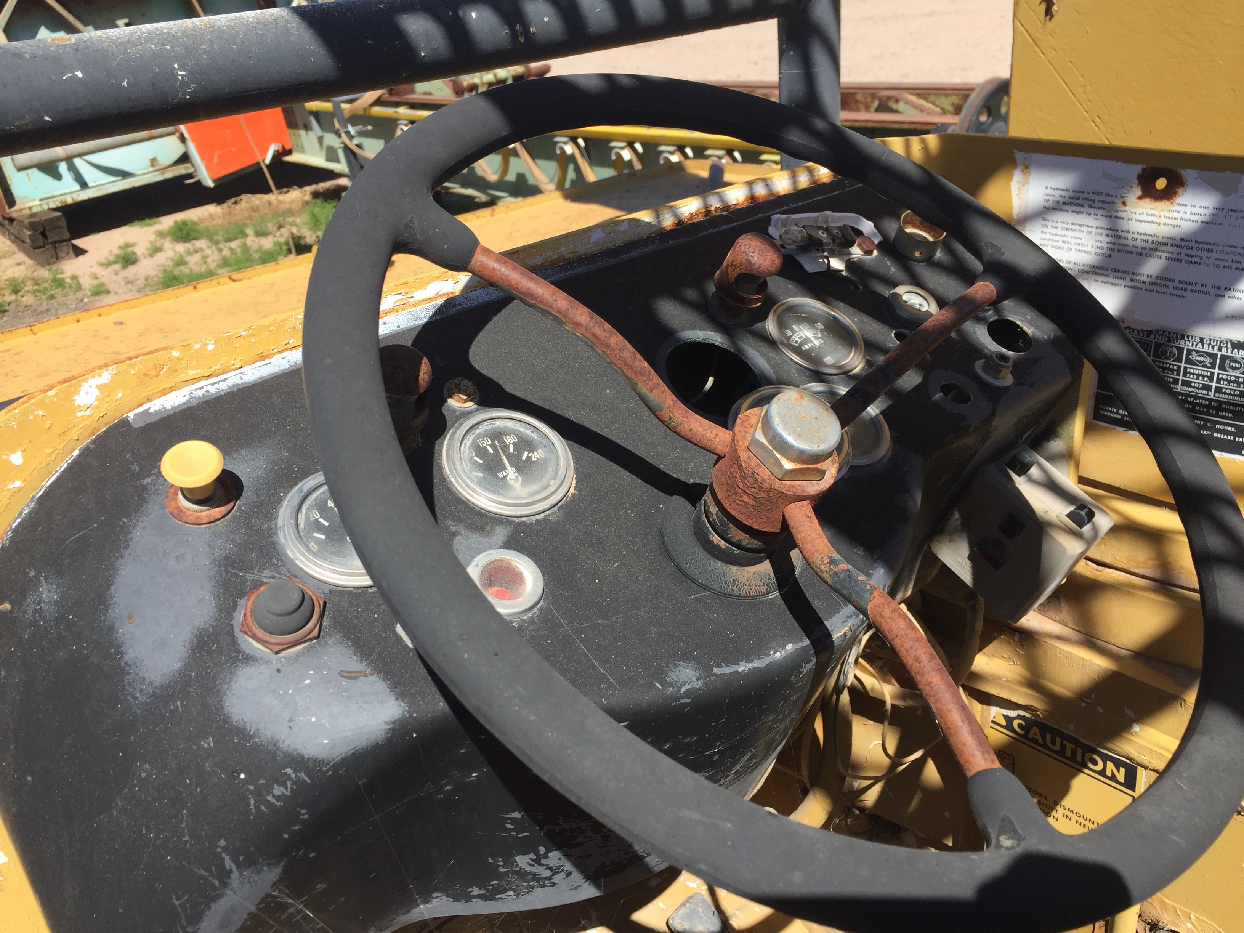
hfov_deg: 61.7
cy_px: 466
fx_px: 1042
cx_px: 622
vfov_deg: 48.2
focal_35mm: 29
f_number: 2.2
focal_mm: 4.15
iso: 32
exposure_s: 1/1582
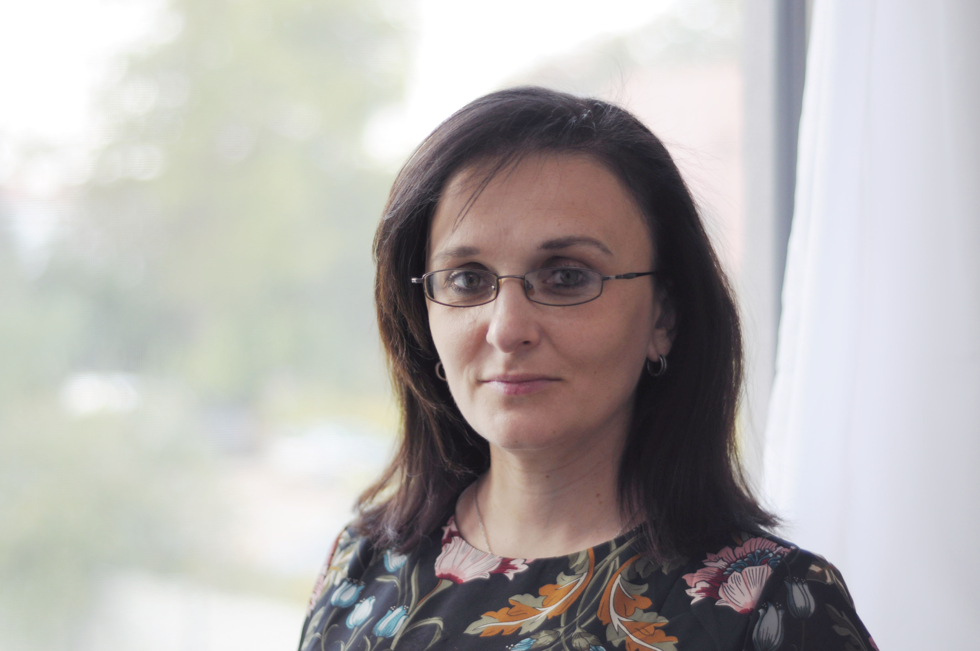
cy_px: 326
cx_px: 490
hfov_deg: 27.0
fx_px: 2039
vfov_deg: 18.1
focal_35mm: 75
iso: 200
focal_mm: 50
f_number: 2
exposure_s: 1/200
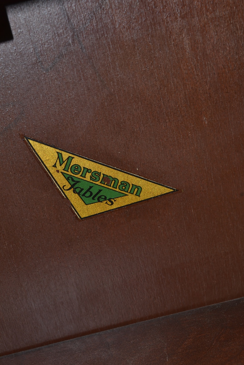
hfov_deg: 22.3
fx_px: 620
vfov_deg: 32.9
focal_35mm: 61
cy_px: 182
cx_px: 121
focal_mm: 40
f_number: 8
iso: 100
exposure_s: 1/60
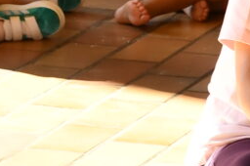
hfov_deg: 4.3
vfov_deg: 2.9
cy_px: 59
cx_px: 480
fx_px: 3281
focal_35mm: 473
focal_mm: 42
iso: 320
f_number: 5.6
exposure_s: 1/250
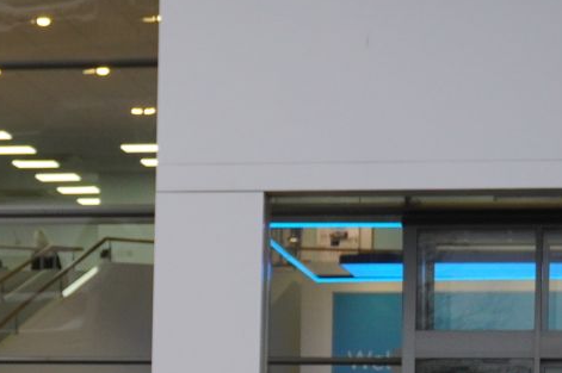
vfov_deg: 6.8
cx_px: -185
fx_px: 3099
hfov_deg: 10.1
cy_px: 524
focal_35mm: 199
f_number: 5.6
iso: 1000
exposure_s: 1/160
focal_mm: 39
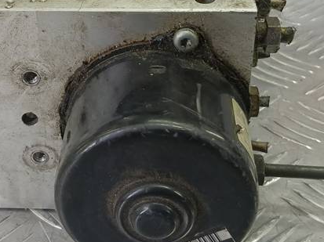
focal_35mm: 67
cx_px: 111
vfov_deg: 21.6
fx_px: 627
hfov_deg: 28.8
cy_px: 40
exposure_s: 1/50
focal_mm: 4.11
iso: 176
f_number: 1.6
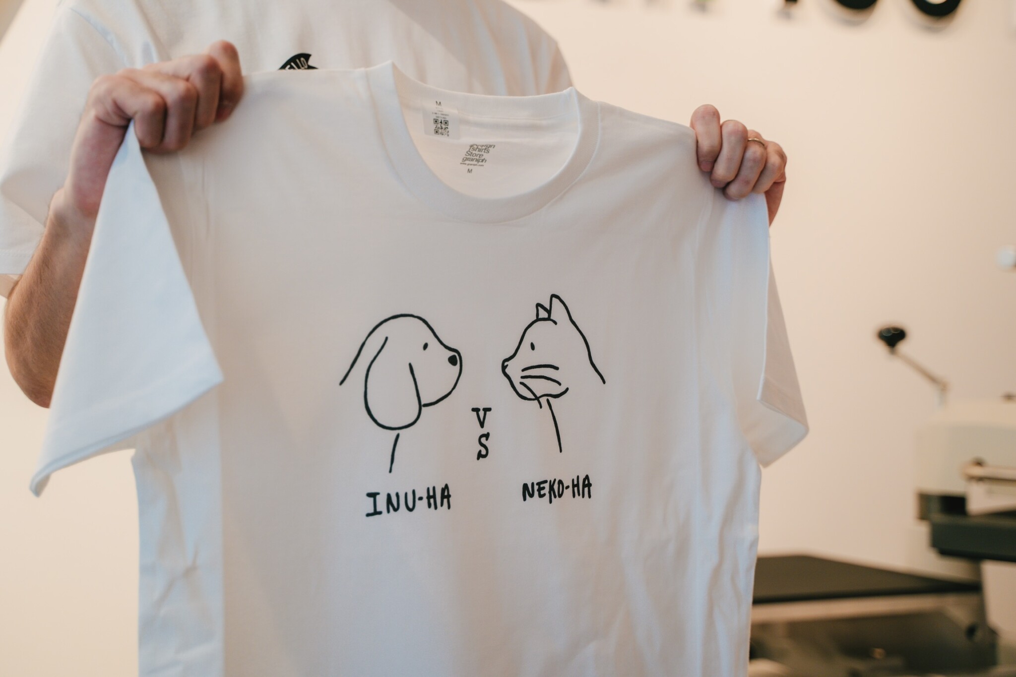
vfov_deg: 25.5
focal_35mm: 53
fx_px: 1496
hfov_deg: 37.5
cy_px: 338
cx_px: 508
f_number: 2.8
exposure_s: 1/160
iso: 400
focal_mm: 53
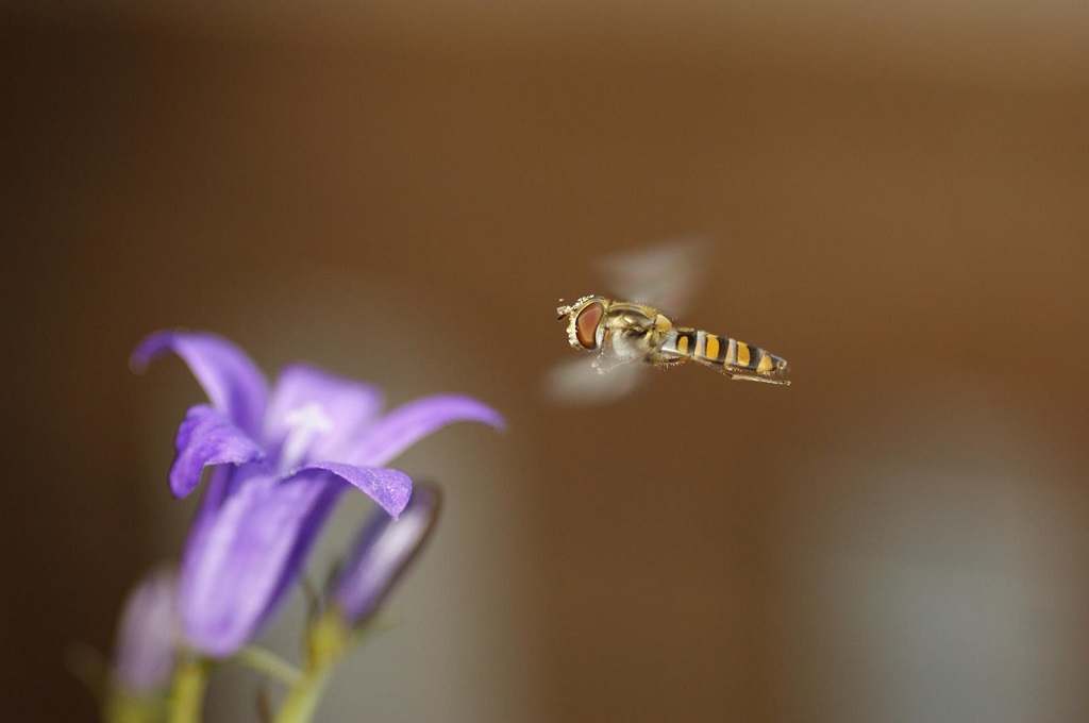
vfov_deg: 8.7
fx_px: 4758
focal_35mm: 158
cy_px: 362
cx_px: 544
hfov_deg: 13.1
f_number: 2.8
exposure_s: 1/1000
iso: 400
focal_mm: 105
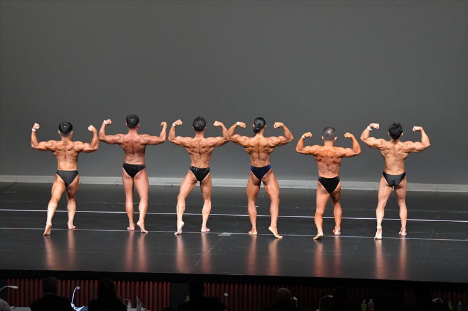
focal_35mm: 147
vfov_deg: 9.3
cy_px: 156
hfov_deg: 14.0
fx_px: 1910
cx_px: 234
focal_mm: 98
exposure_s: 1/400
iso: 5000
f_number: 5.6
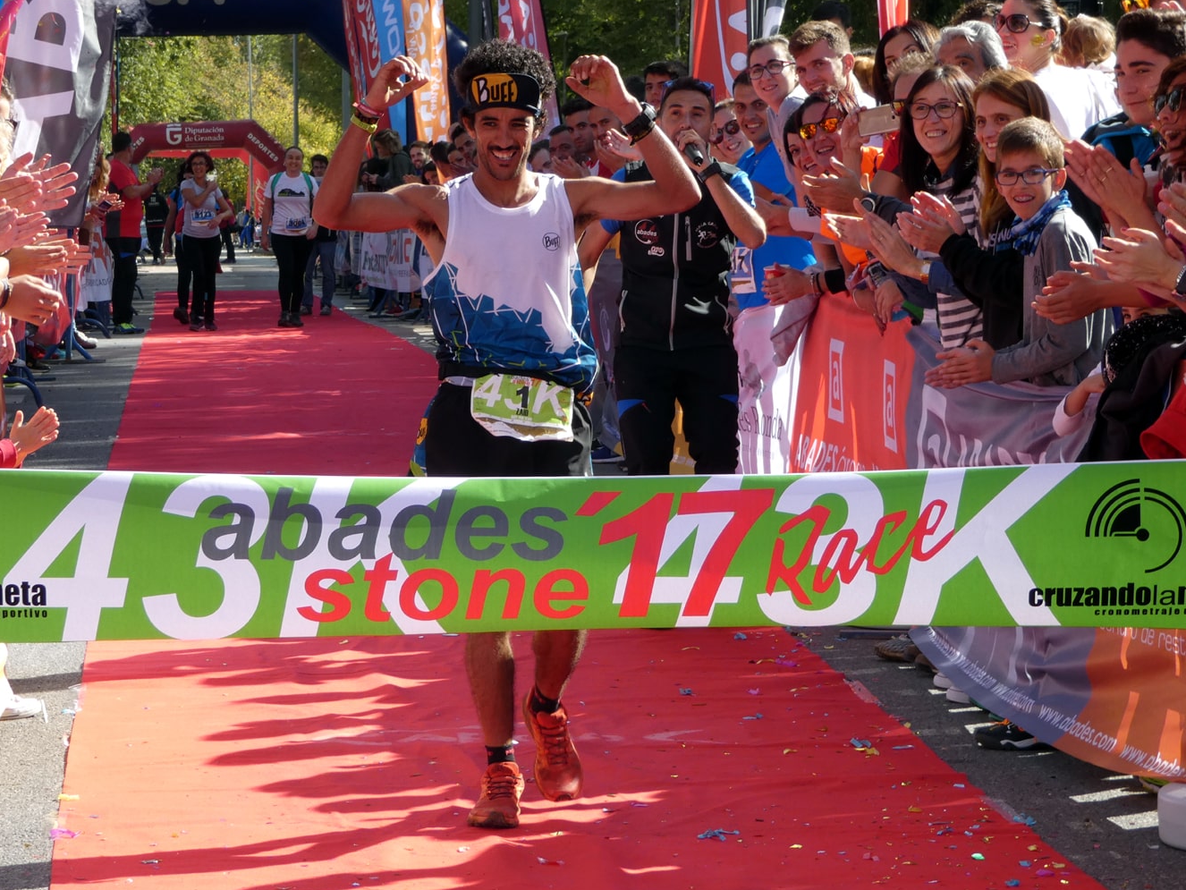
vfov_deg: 11.2
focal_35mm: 133
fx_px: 4558
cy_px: 377
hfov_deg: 14.8
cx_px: 545
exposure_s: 1/200
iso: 80
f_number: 5
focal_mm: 20.1
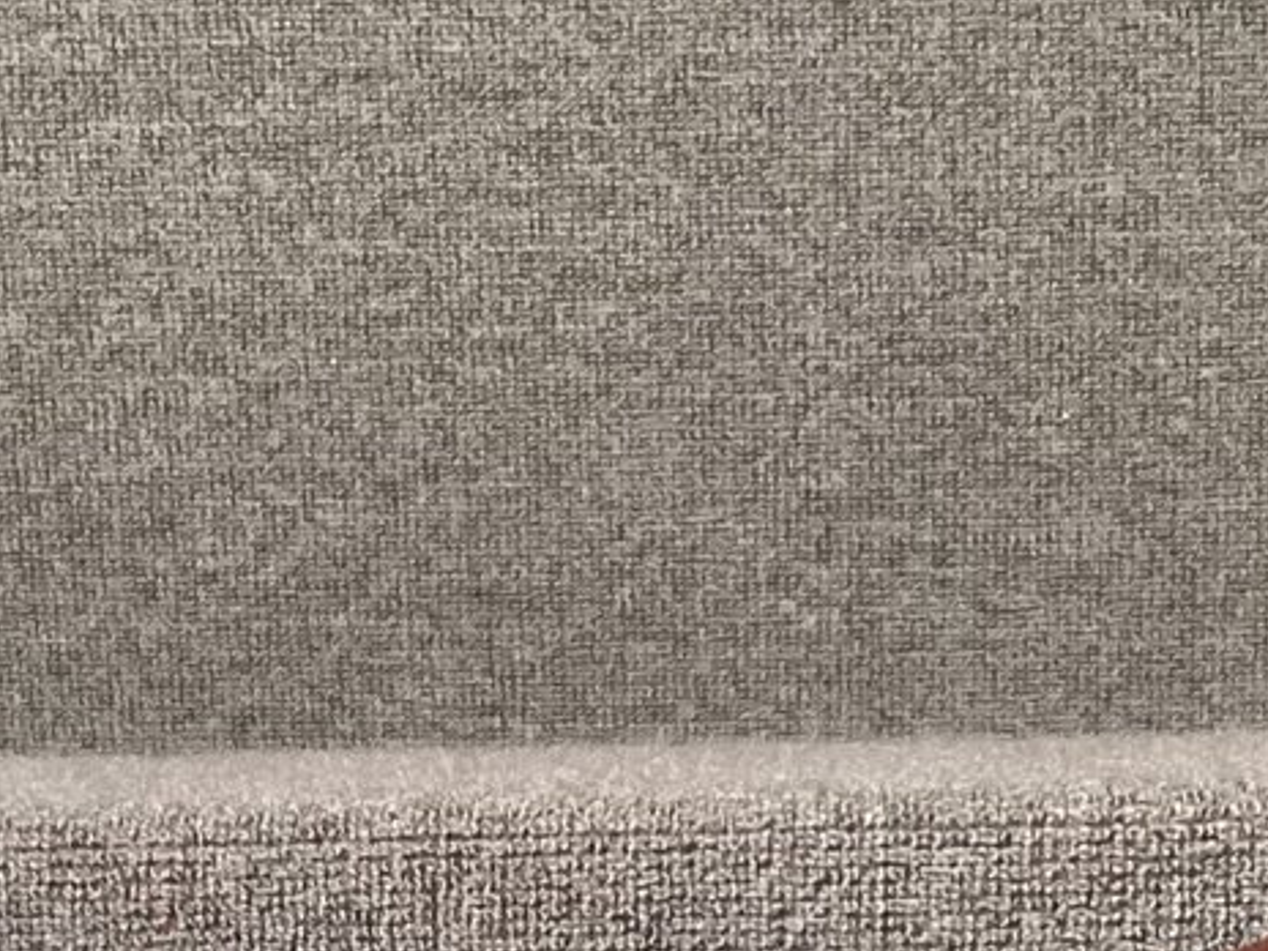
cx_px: 378
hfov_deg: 19.4
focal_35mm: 101
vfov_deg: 13.9
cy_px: 1349
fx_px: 3700
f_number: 2.4
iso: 320
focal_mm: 3.3
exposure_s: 1/40
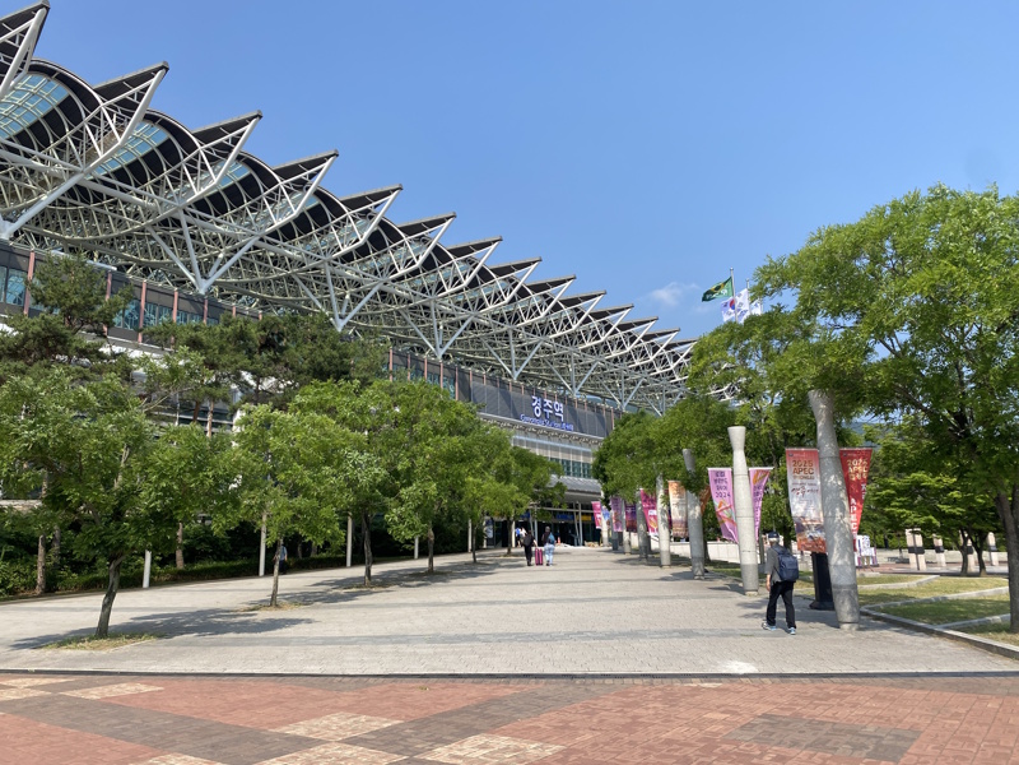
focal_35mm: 26
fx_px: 765
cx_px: 510
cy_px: 382
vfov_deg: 53.1
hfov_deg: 67.3
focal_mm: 4.25
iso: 32
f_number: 1.8
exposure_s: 1/2268
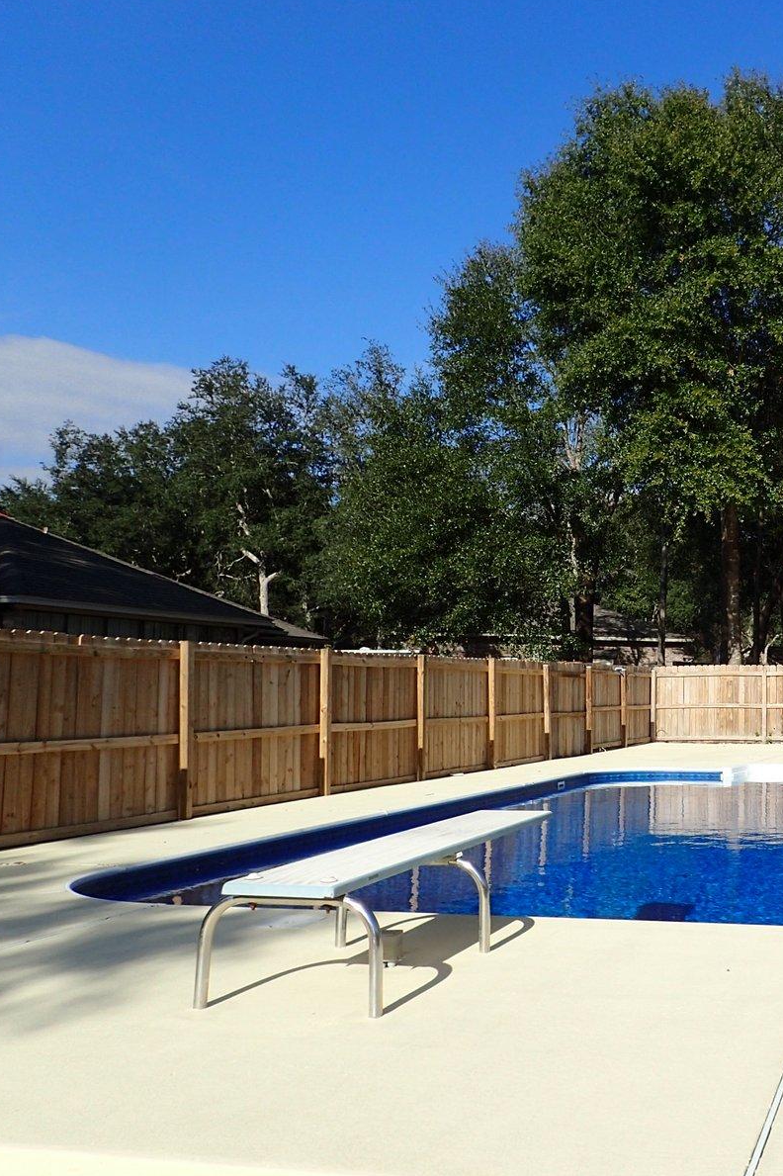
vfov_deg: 54.4
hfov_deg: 35.2
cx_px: 732
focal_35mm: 35
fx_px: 1142
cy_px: 585
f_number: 8
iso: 100
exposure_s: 1/250
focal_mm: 4.5
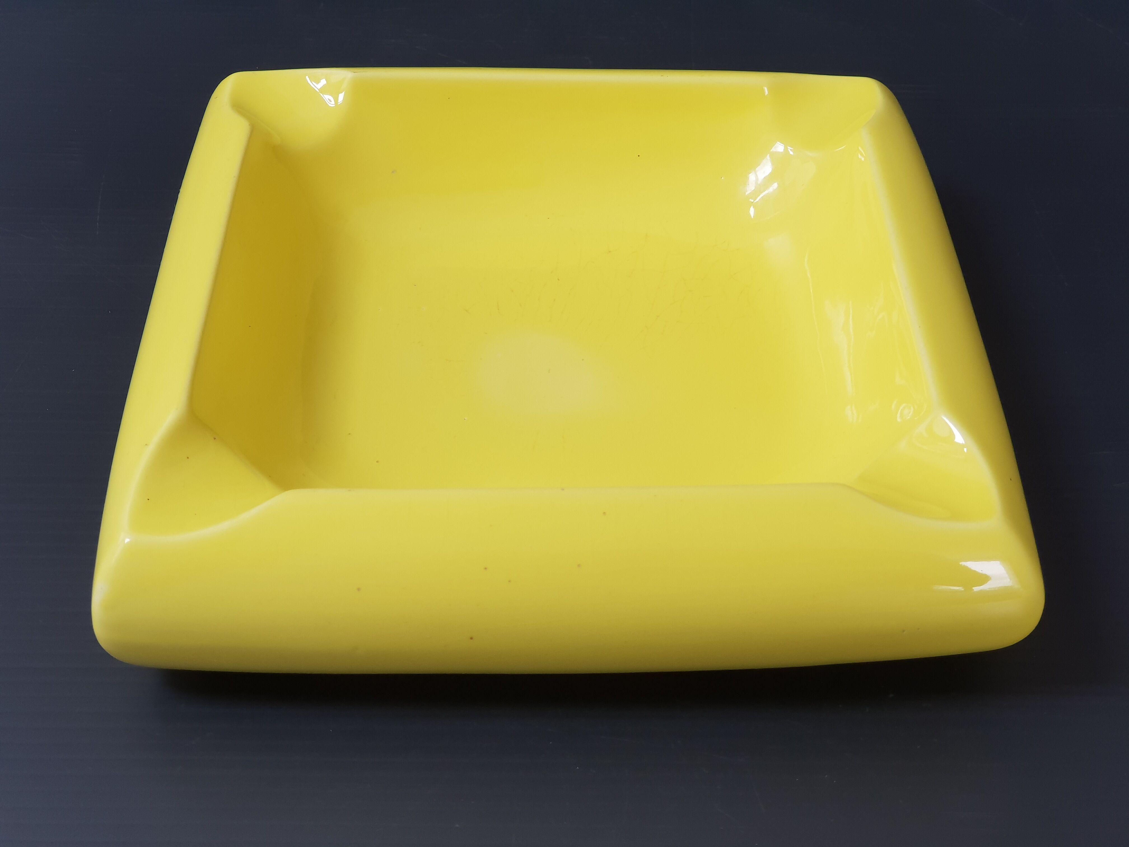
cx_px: 564
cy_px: 424
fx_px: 1696
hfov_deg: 36.8
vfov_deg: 28.0
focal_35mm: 52
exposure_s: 1/33
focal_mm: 6
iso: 50
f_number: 2.4
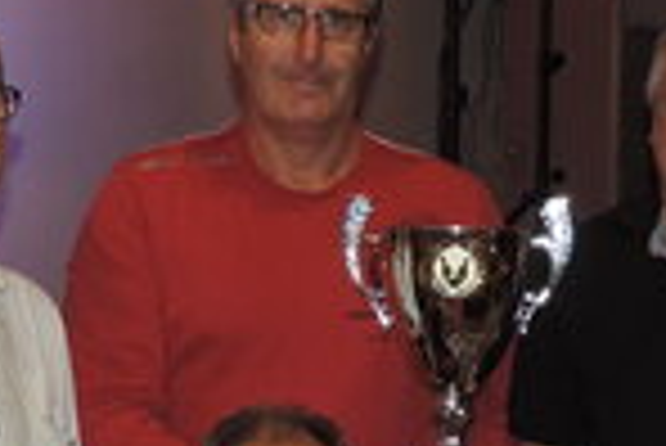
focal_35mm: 135
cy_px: 460
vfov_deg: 10.1
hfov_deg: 15.2
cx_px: 400
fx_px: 2500
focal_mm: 7.1
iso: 200
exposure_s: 1/30
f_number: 3.3
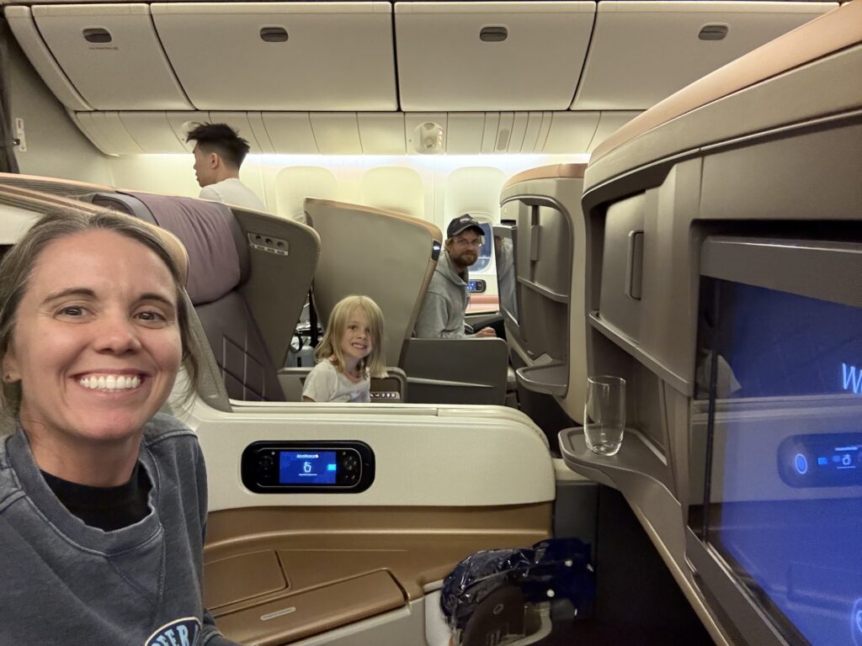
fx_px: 573
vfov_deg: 58.9
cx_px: 431
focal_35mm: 23
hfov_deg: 73.9
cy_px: 323
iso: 640
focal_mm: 2.69
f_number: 1.9
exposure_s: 1/26
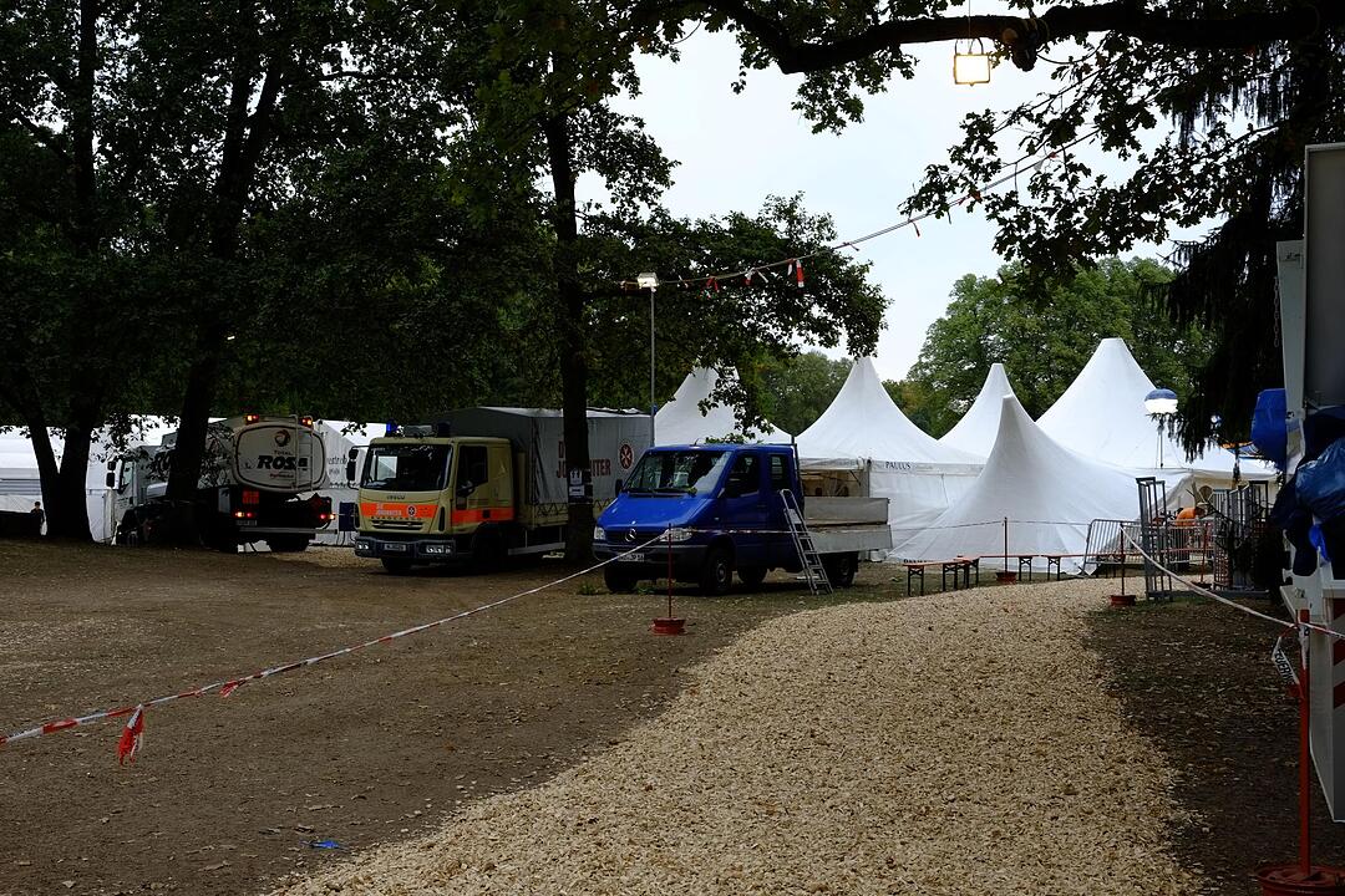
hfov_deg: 47.4
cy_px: 448
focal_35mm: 41
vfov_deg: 32.6
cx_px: 672
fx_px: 1532
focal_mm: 27
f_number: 8
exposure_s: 1/70
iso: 200
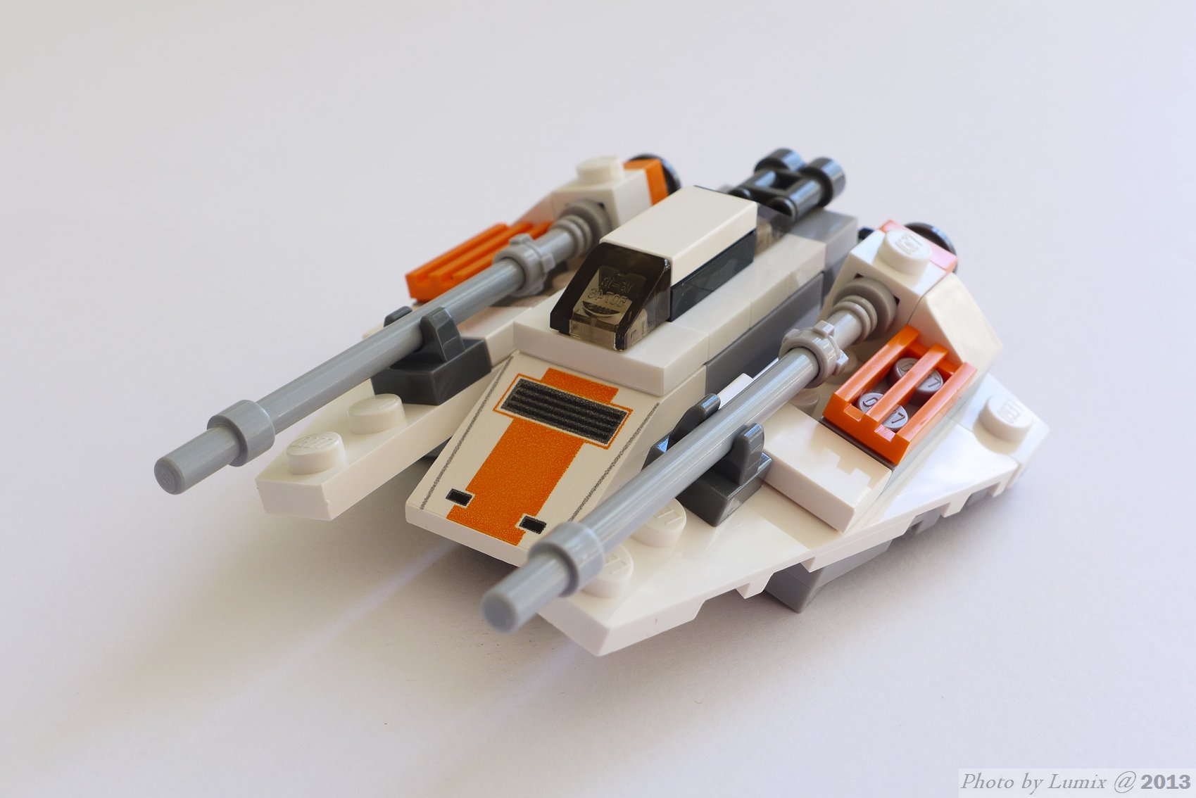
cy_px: 399
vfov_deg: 27.0
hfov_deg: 39.6
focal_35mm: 50
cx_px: 598
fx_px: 1662
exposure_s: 1/30
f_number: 4.5
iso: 80
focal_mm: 9.8
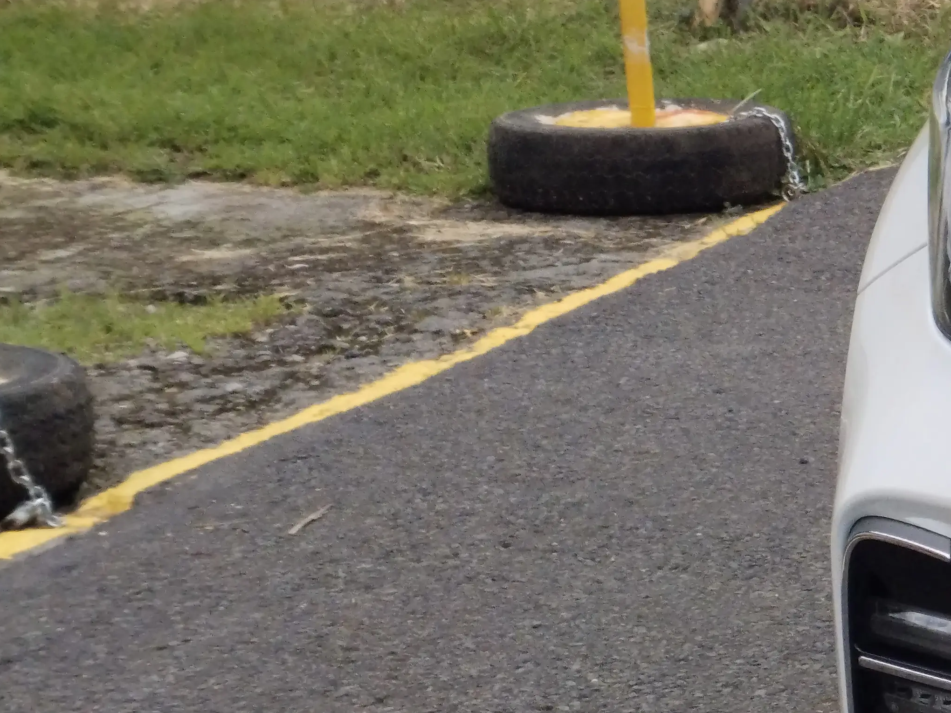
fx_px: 3599
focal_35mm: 131
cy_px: 342
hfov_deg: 12.9
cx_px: 1968
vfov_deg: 11.3
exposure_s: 1/1282
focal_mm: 4.75
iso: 100
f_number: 1.8
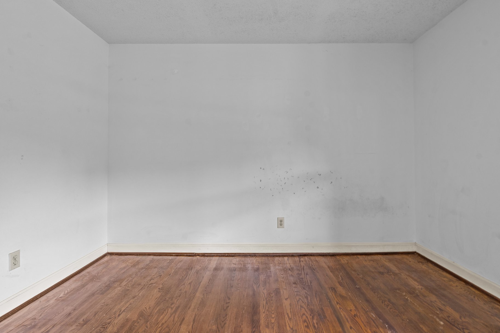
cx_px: 259
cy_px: 160
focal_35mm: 19
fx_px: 258
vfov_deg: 65.8
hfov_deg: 88.2
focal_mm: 16.5
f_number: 8
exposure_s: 2
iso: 250
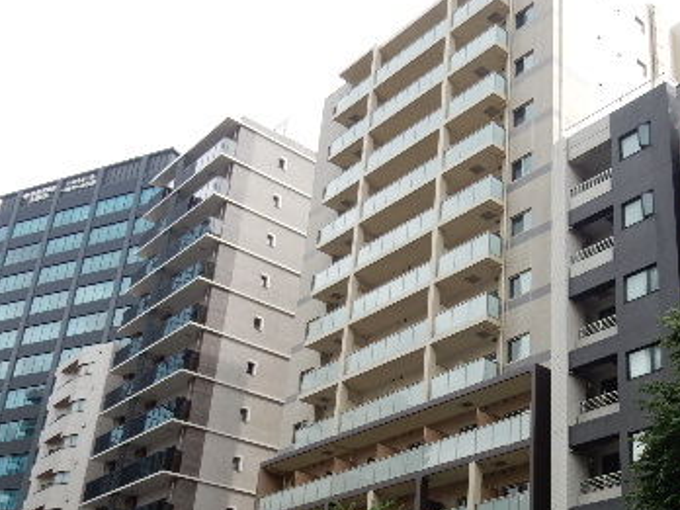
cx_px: 516
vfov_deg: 31.2
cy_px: 348
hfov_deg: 40.0
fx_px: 904
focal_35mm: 46
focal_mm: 4.5
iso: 125
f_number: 3.7
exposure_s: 1/320
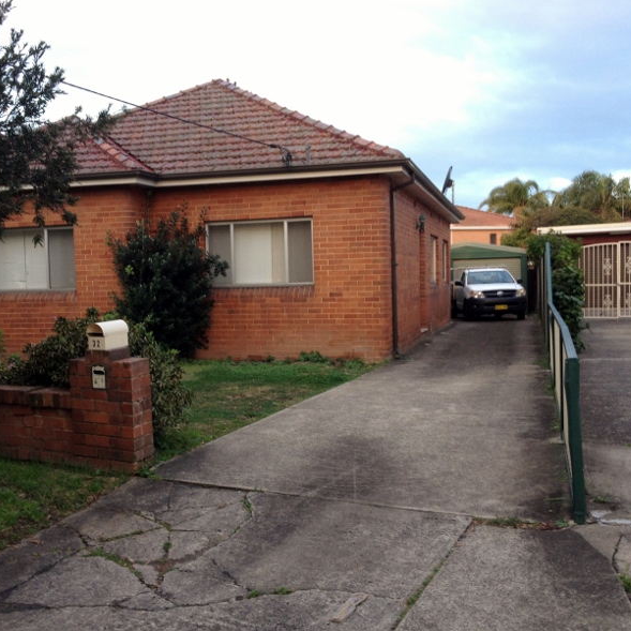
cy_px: 319
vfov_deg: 40.0
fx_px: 866
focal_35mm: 42
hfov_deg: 39.9
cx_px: 252
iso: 64
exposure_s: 1/60
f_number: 2.4
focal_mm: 4.28
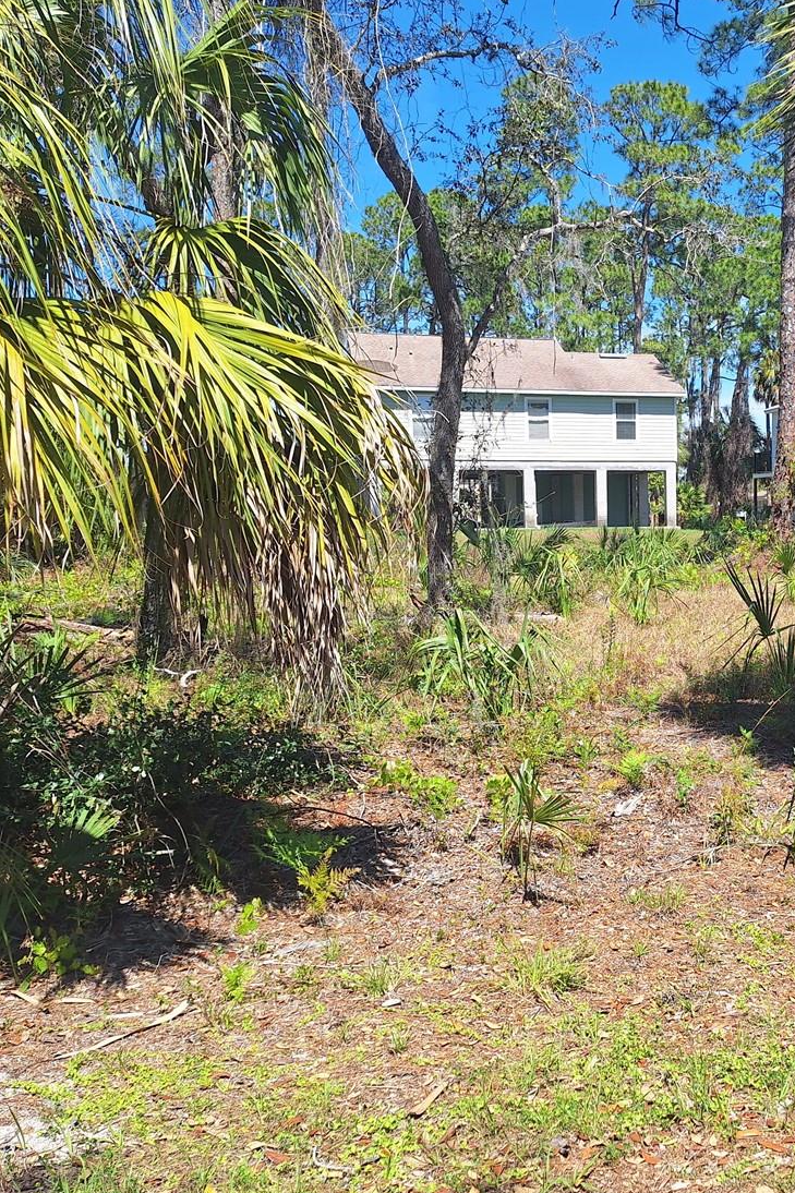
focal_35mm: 35
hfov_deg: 36.5
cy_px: 616
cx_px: 645
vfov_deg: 54.4
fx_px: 1160
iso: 40
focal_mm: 5.54
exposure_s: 1/1961
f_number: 1.8
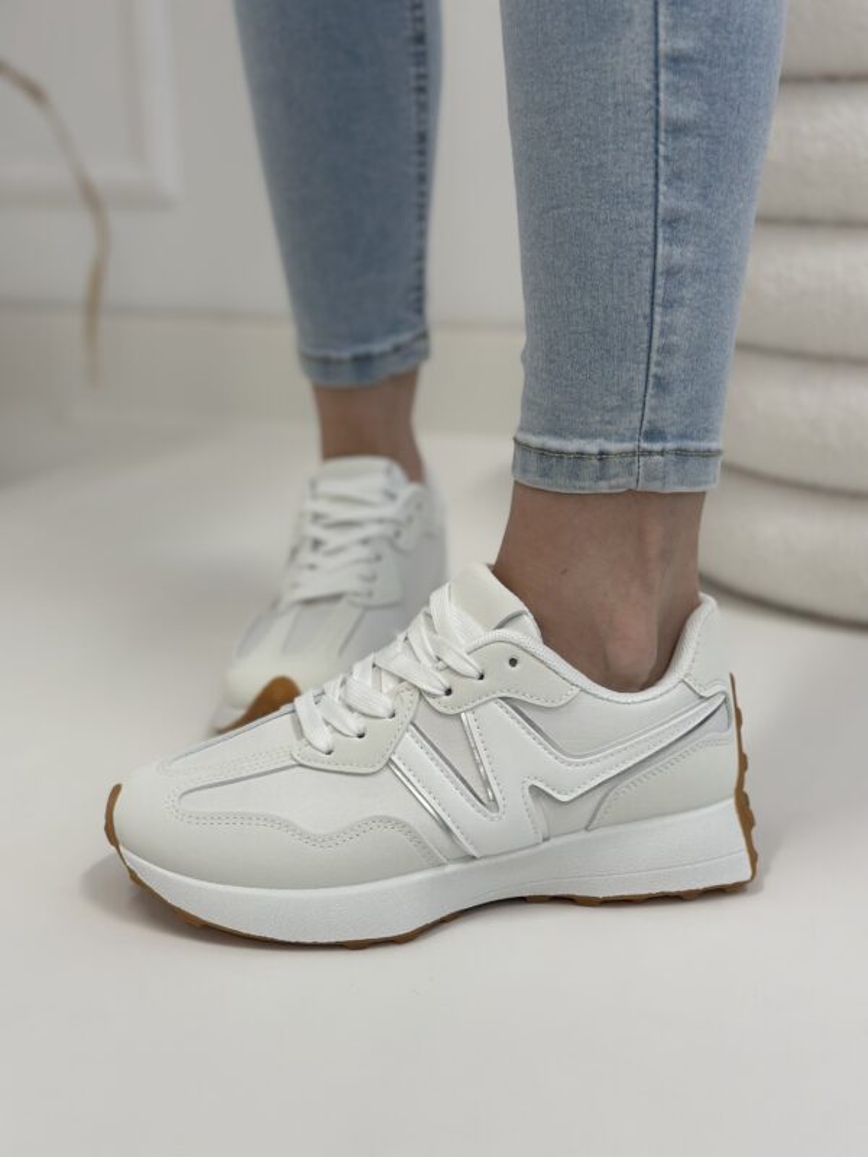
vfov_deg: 39.7
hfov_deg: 30.3
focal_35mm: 48
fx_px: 1605
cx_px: 434
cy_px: 578
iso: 80
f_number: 1.78
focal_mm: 6.86
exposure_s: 1/100
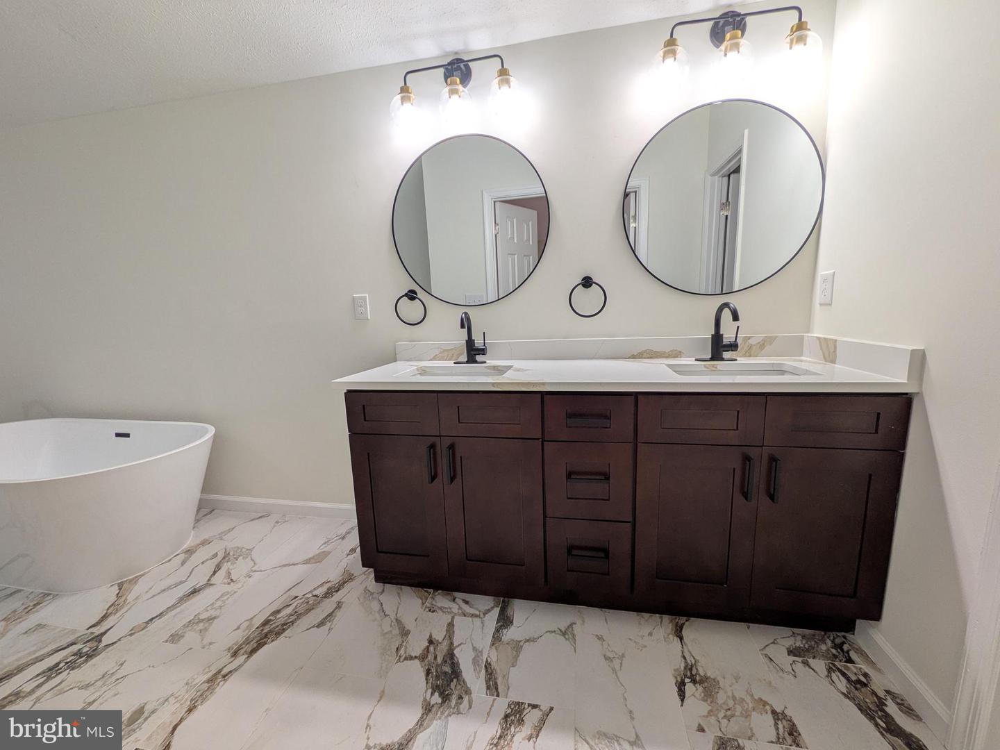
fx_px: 404
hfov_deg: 102.1
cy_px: 375
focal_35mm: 14
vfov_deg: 85.7
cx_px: 500
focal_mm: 1.83
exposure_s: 1/107
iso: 54
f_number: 2.2
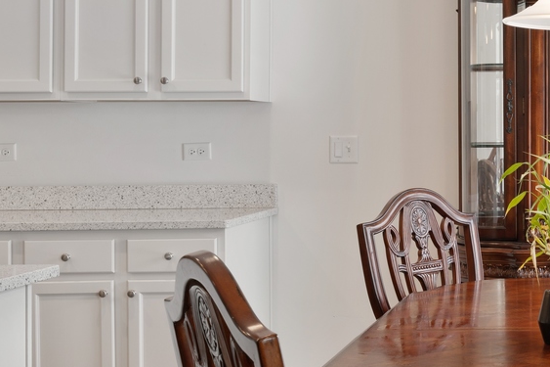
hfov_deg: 26.7
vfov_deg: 19.7
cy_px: 135
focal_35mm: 69
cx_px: 615
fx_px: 1054
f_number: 8
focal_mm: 24
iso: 200
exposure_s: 1/13
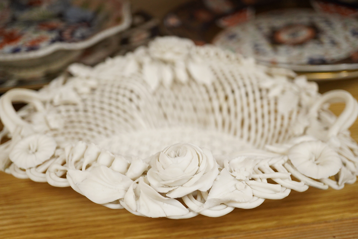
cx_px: 179
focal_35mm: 45
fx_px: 447
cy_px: 120
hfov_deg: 43.6
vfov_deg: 29.9
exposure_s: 1/500
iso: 2500
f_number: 3.5
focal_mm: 30
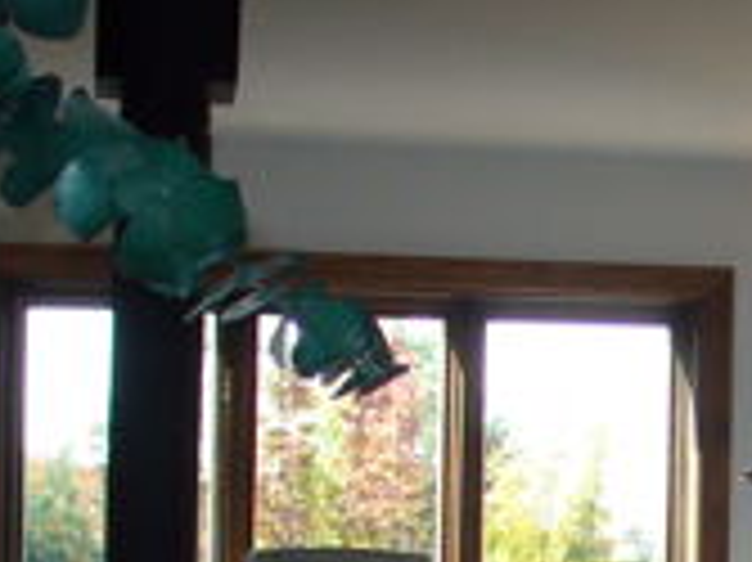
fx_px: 3083
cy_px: 746
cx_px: 1063
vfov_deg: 10.2
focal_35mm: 142
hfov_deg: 13.3
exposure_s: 1/80
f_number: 2.8
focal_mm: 6.1
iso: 80
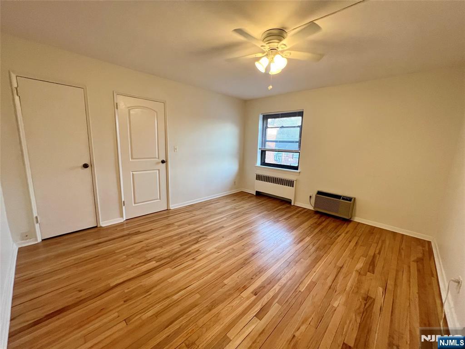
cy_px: 174
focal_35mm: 13
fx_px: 175
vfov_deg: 89.9
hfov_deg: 106.2
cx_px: 232
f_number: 1.8
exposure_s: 1/120
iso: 250
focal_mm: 1.57
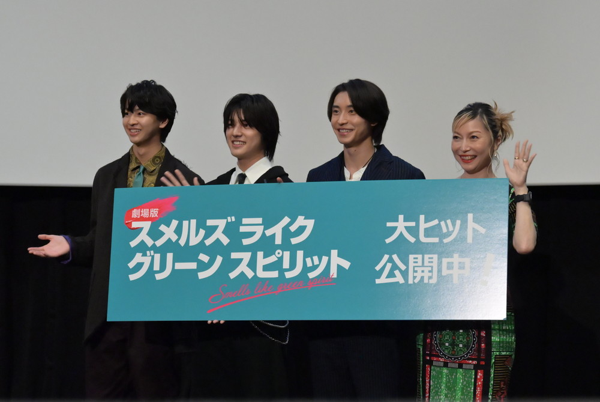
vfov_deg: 12.6
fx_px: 1818
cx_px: 300
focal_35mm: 109
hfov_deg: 18.7
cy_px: 201
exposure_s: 1/125
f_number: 6.3
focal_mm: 73
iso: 8000
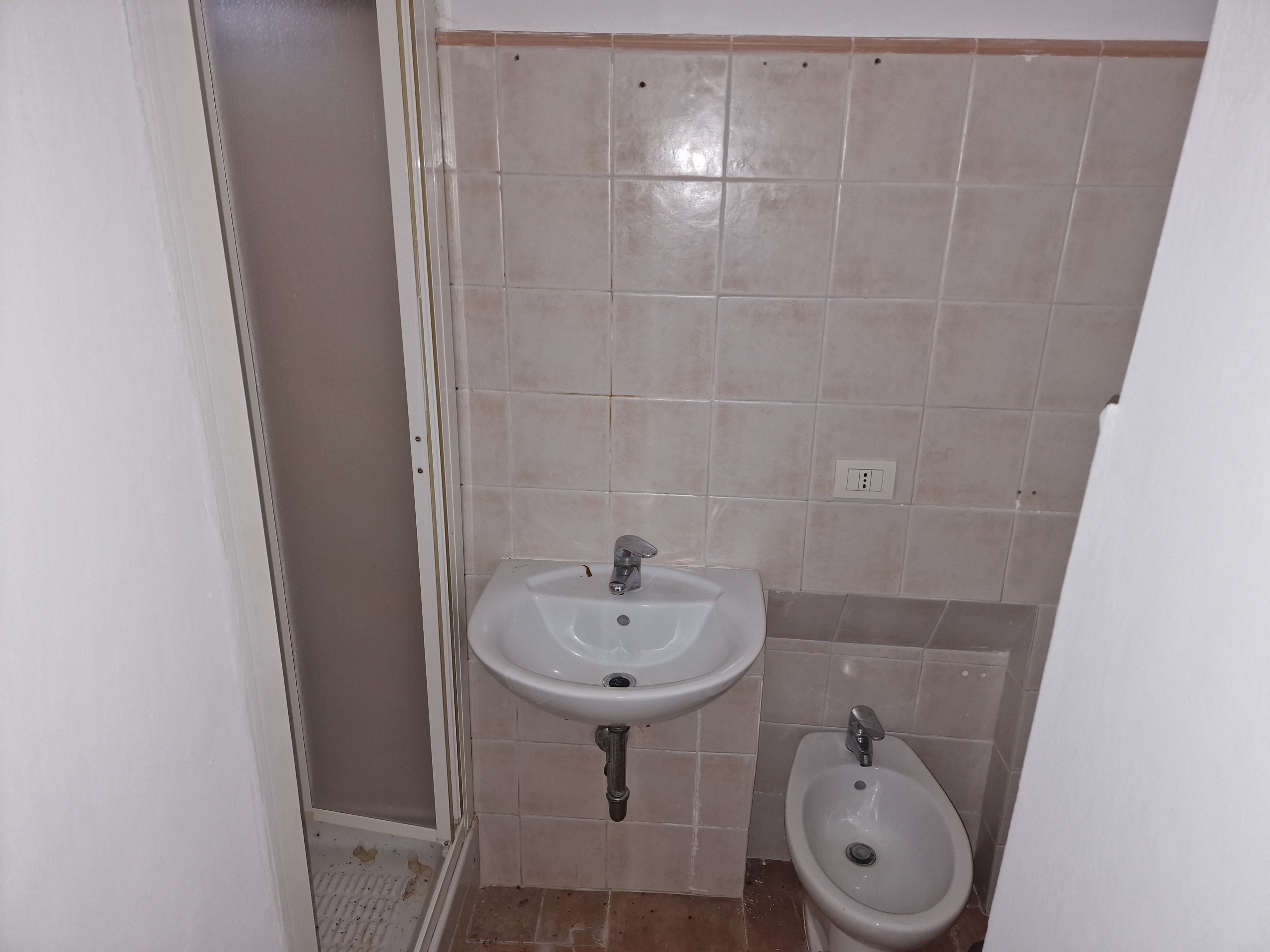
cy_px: 476
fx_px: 844
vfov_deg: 58.9
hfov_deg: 73.9
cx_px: 635
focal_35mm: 23
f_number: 1.8
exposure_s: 1/50
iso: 640
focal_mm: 6.4
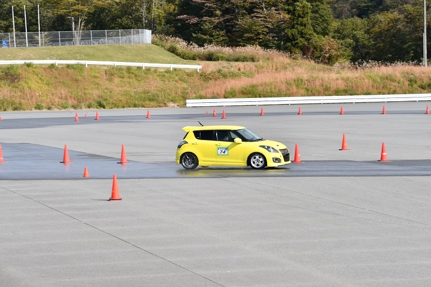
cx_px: 216
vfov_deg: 7.6
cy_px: 144
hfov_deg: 11.4
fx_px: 2154
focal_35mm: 180
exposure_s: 1/320
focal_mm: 120
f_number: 6.3
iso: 100
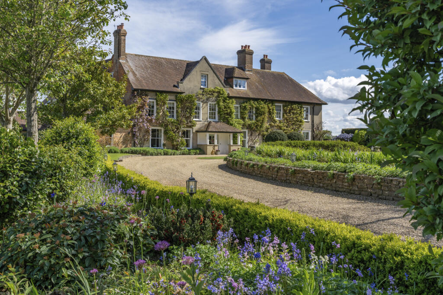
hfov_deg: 45.4
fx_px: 529
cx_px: 222
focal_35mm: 43
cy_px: 148
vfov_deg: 31.2
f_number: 11
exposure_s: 1/200
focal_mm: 43
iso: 160
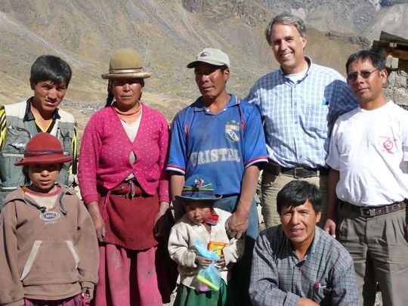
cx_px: 204
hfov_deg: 32.7
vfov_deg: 24.8
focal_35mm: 59
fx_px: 695
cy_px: 153
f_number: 3.5
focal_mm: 8.7
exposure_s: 1/800
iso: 80
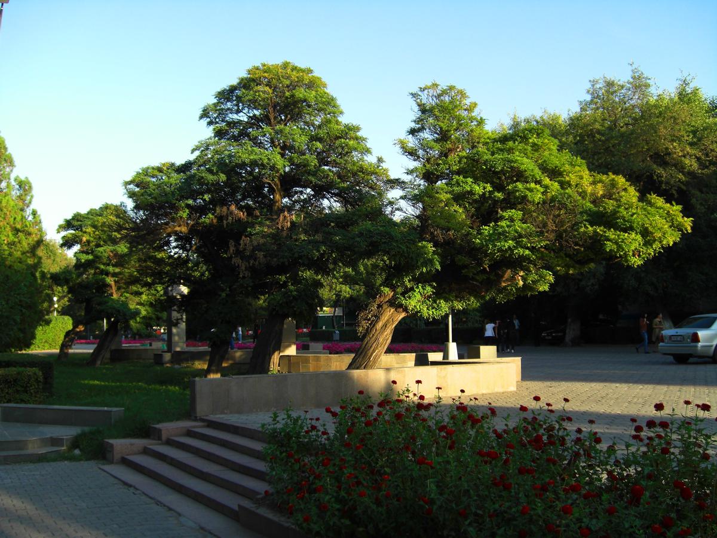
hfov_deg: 49.0
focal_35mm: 38
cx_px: 358
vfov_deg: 37.7
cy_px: 269
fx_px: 787
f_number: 2.8
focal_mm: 7.9
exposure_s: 1/400
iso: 80
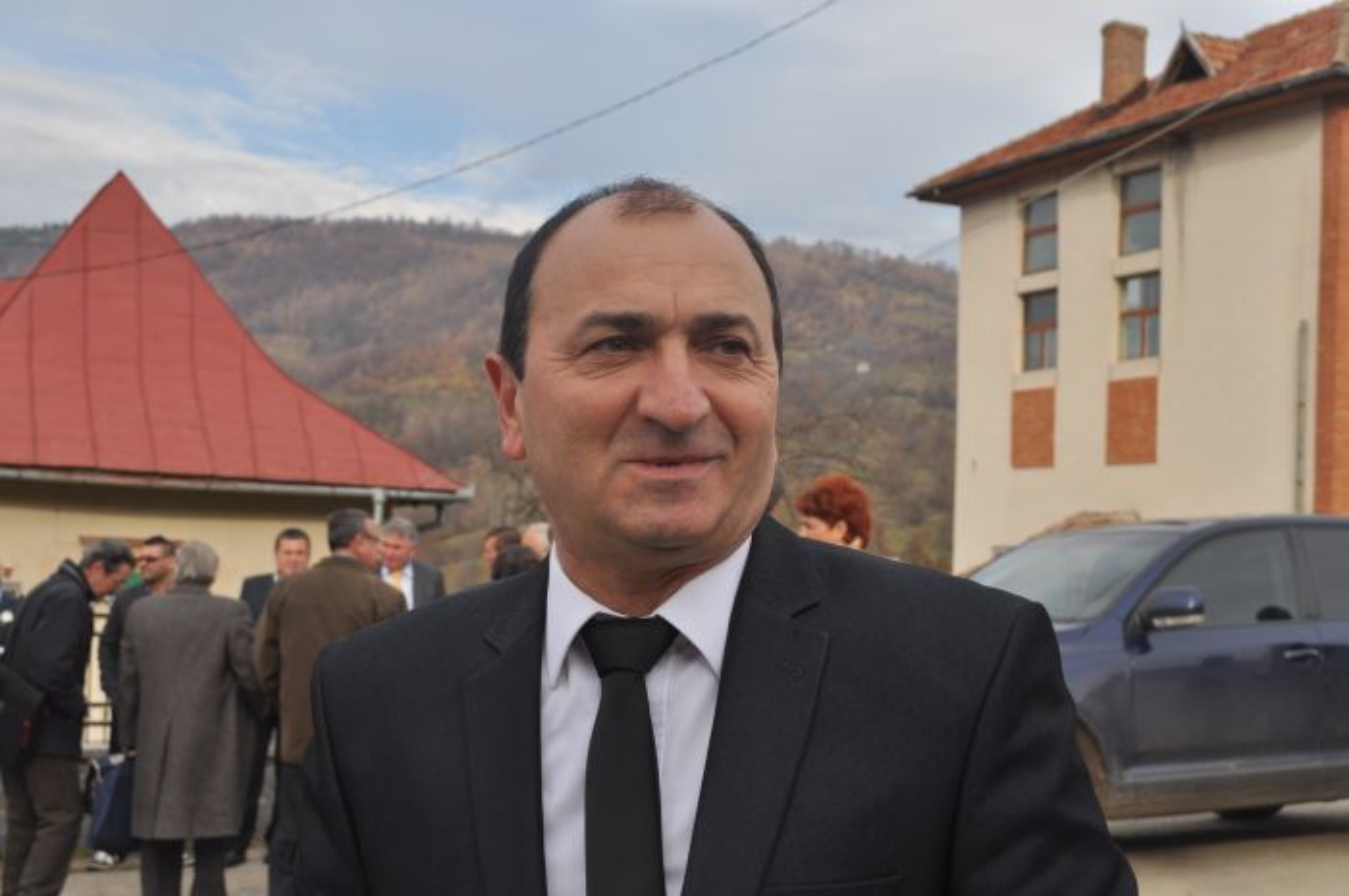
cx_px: 674
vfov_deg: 28.0
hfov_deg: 41.2
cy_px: 448
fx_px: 1797
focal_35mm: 48
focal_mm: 32
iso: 200
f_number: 8
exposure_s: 1/250
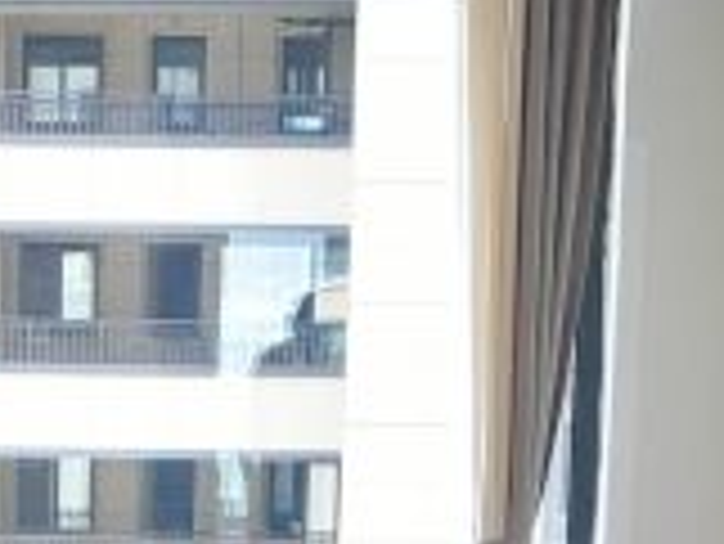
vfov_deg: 10.7
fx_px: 2805
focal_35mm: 134
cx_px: 13
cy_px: 823
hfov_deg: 14.5
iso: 160
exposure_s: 1/50
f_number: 2.2
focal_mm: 3.95
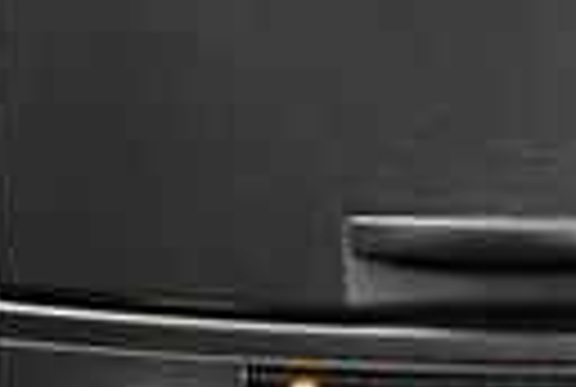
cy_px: -194
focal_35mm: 309
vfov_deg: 4.4
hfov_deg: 6.6
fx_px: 4956
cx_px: 558
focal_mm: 31
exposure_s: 1/60
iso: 3200
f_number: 4.2
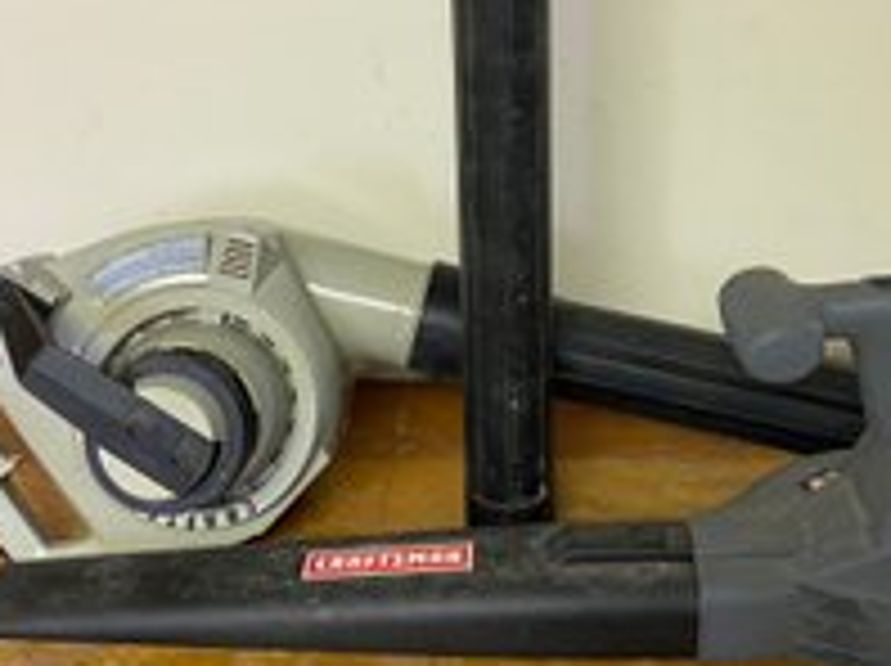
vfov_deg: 31.8
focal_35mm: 45
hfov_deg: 42.0
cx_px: 515
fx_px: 1157
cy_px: 205
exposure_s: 1/60
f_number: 1.8
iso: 200
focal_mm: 4.25
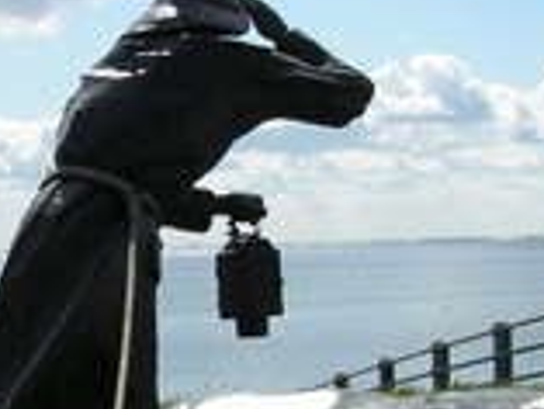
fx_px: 1746
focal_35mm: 111
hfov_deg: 17.6
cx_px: 114
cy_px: 210
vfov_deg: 13.4
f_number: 5.6
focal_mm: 6.3
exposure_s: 1/800
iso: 50
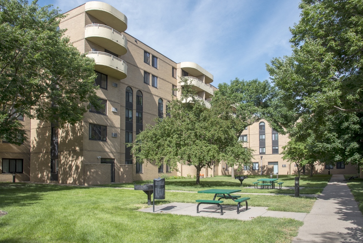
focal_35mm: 25
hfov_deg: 71.5
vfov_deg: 51.4
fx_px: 252
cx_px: 187
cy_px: 117
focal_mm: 24
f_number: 9
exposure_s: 1/320
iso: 200
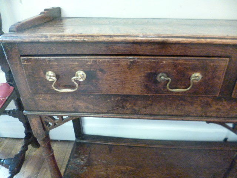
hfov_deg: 71.6
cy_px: 89
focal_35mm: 24
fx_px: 164
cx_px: 118
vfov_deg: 56.8
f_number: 2.5
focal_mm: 4.3
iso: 800
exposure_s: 1/15
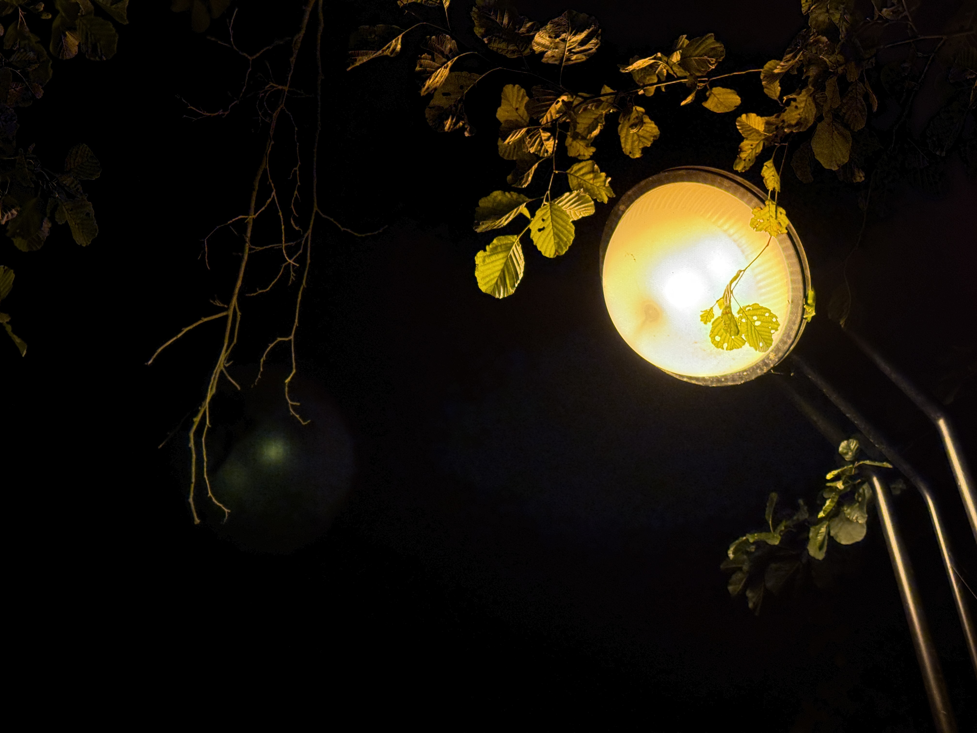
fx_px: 1355
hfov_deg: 39.7
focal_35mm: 48
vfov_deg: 30.3
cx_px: 488
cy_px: 366
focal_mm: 6.76
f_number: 1.78
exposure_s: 1/121
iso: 50
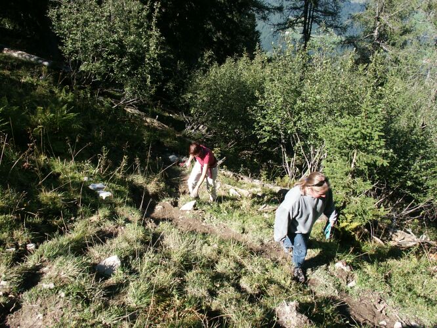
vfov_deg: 49.8
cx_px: 218
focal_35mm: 28
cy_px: 164
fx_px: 354
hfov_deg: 63.4
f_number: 5.6
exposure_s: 1/250
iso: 100
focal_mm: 7.21
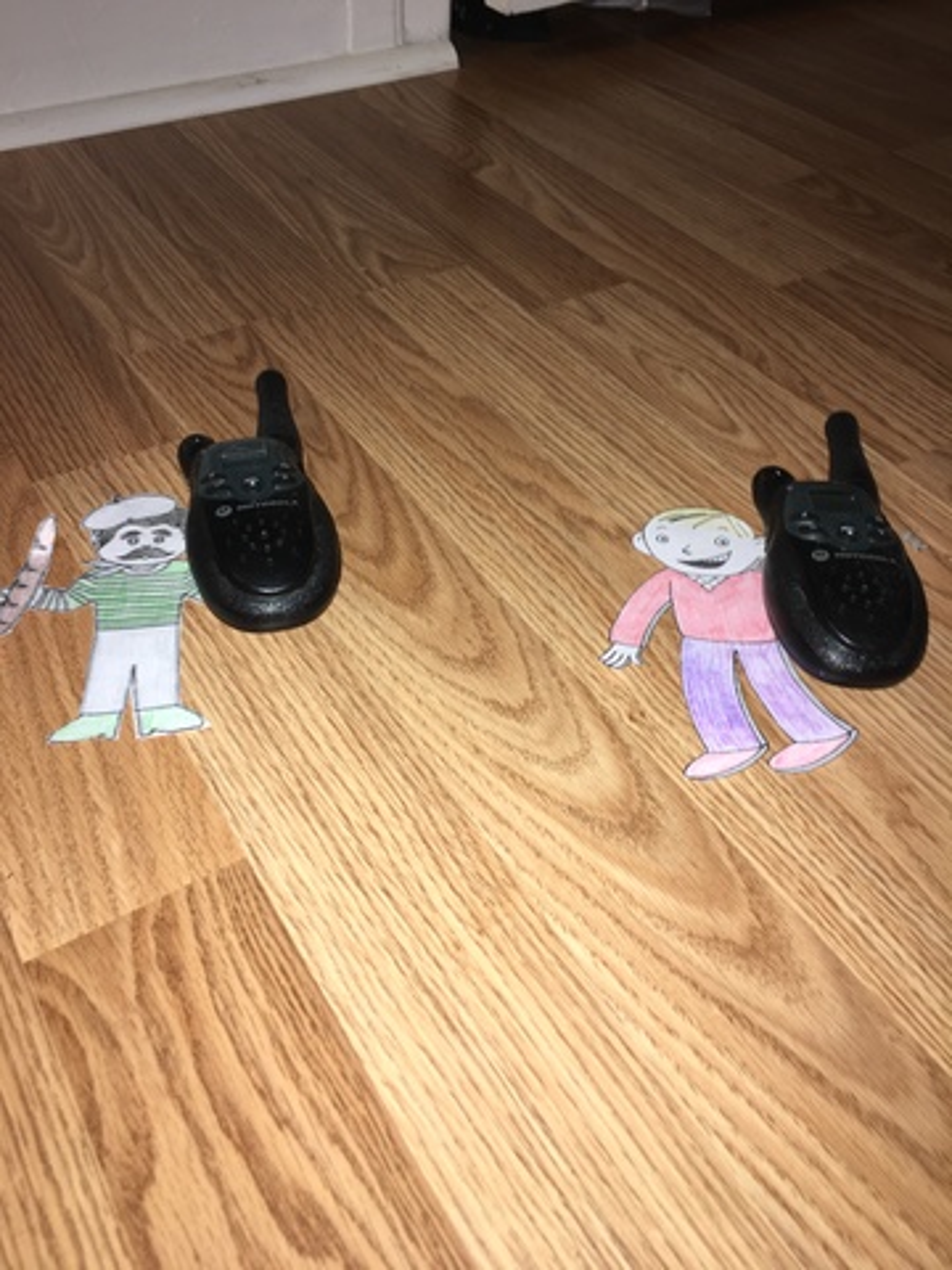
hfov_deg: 48.2
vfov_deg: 61.7
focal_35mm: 29
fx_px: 1063
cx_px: 476
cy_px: 635
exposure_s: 1/16
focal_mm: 4.15
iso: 25
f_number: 2.2
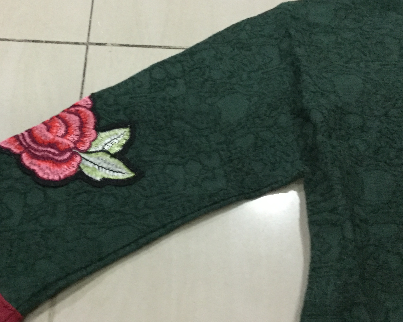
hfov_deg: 41.8
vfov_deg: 34.1
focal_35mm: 44
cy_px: 155
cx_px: 165
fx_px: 525
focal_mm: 3.3
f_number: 2.4
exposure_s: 1/17
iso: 640
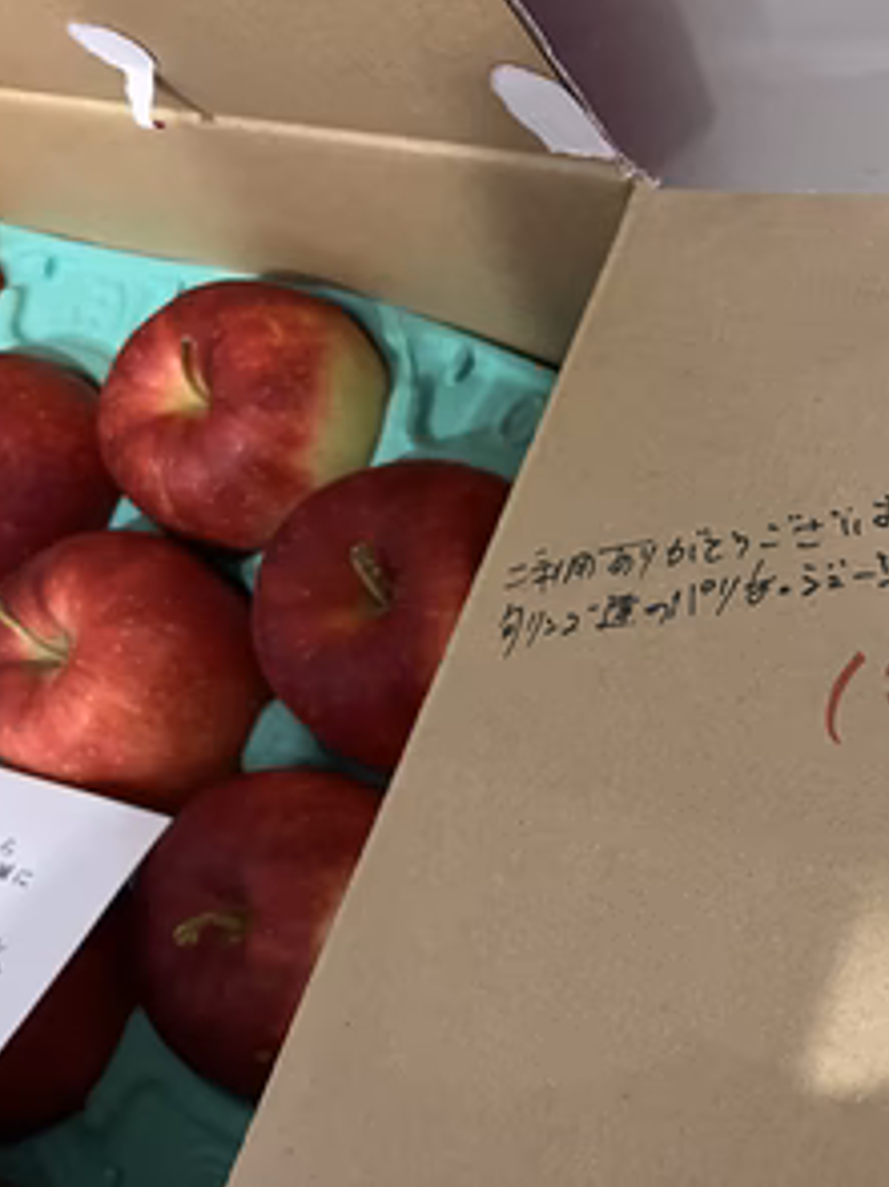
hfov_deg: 37.4
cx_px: 567
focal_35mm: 38
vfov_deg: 49.0
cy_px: 587
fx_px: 1302
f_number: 1.8
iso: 320
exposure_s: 1/33
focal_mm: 3.99
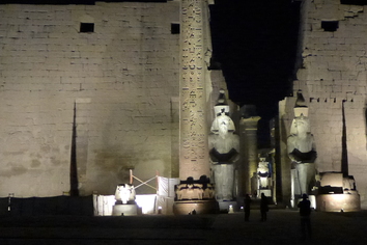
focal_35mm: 61
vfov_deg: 22.2
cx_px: 234
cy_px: 91
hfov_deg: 32.7
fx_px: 622
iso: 1600
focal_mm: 5.9
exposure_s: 1/100
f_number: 1.5
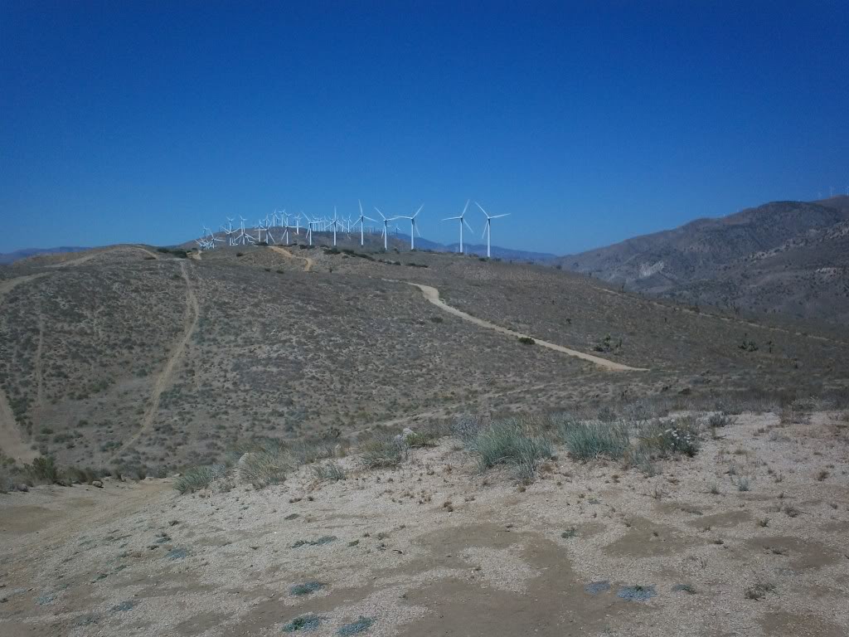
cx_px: 424
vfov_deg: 37.7
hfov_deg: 49.0
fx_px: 932
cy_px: 318
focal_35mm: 38
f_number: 4.5
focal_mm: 6.3
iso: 80
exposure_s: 1/1401
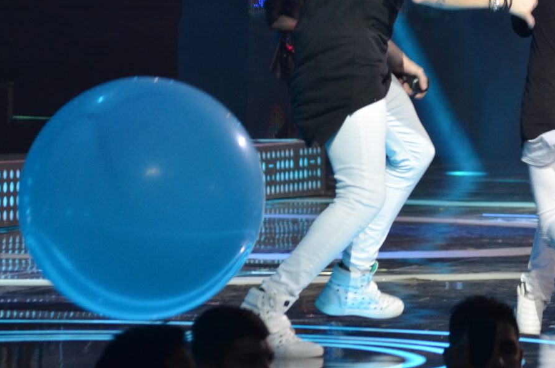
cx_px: 529
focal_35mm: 346
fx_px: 5323
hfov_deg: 6.0
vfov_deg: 3.9
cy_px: -18
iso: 800
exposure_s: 1/125
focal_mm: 100
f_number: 4.5
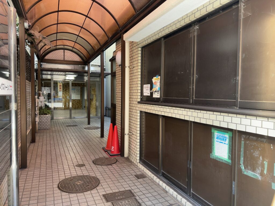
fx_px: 207
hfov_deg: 67.3
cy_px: 103
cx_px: 138
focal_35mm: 26
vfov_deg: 53.1
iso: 80
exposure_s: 1/121
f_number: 1.6
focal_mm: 5.96
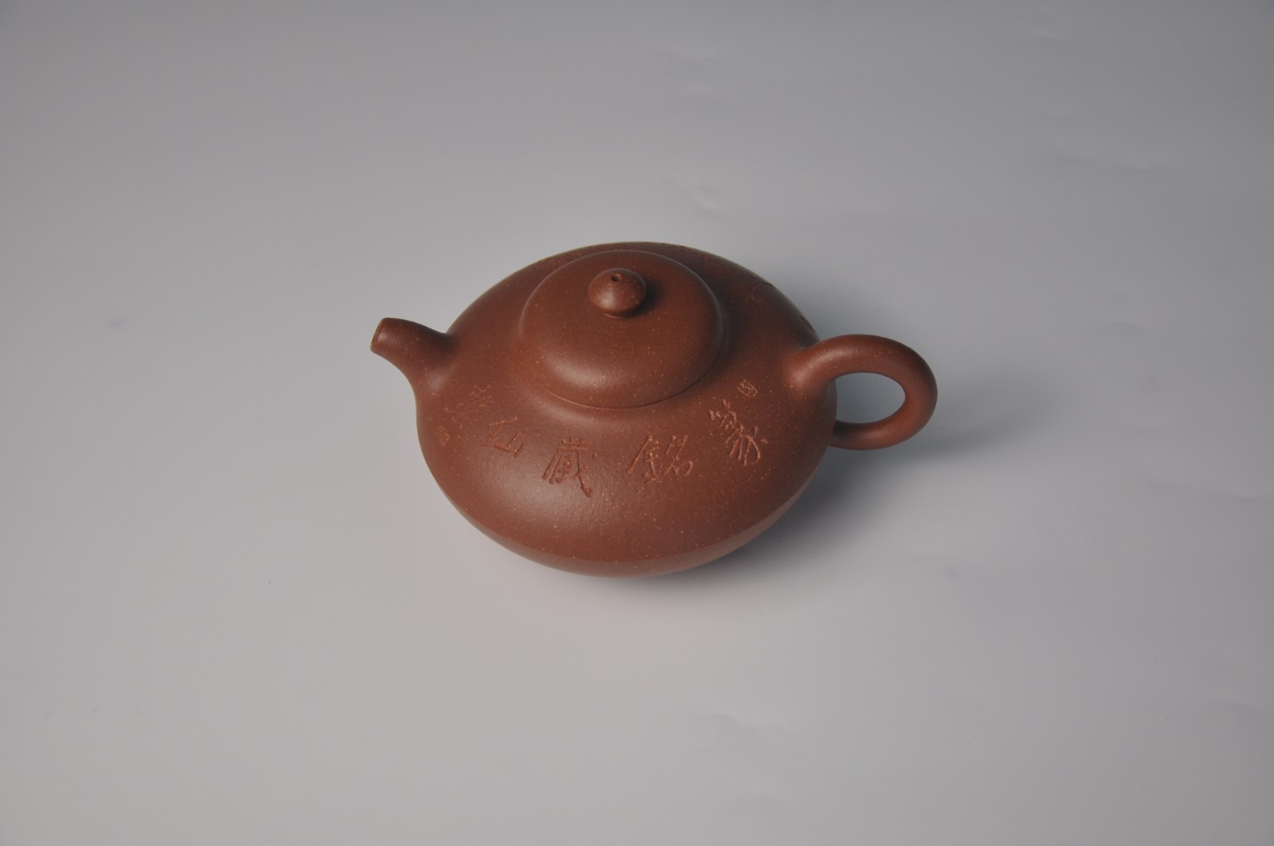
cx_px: 637
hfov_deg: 33.4
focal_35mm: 60
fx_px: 2120
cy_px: 423
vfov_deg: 22.6
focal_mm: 40
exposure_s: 1/125
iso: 280
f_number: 5.6
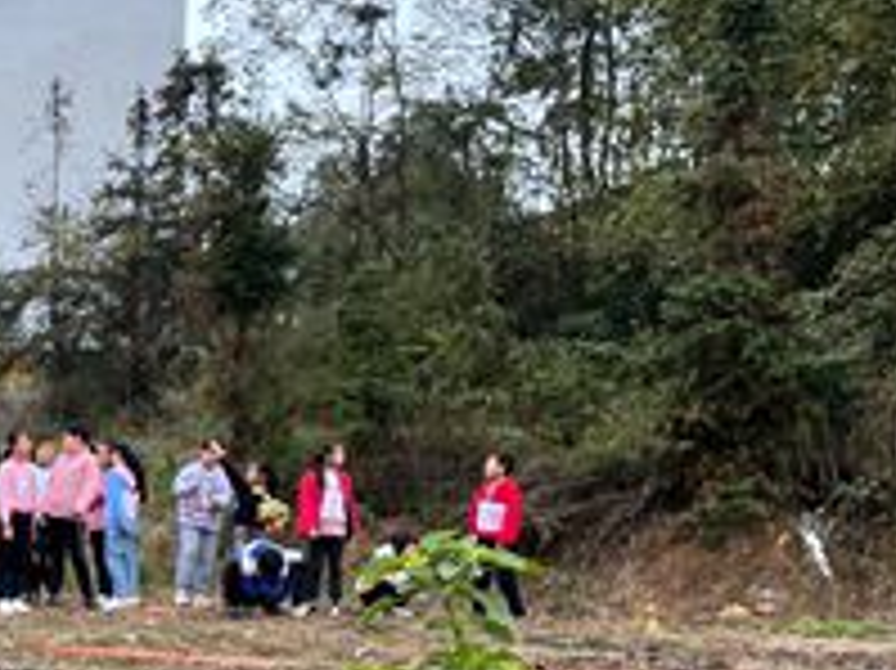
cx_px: -221
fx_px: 1863
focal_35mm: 72
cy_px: 612
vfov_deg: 20.0
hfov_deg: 24.2
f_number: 1.6
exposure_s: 1/438
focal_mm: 4.2
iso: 32
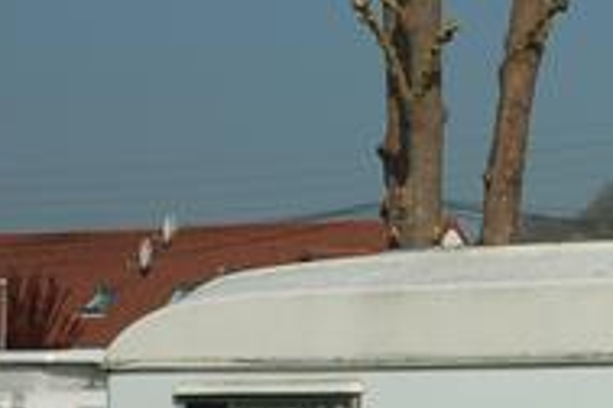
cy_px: 667
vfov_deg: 6.2
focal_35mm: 217
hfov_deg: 9.2
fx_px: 3695
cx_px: 978
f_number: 11
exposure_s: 1/500
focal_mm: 38
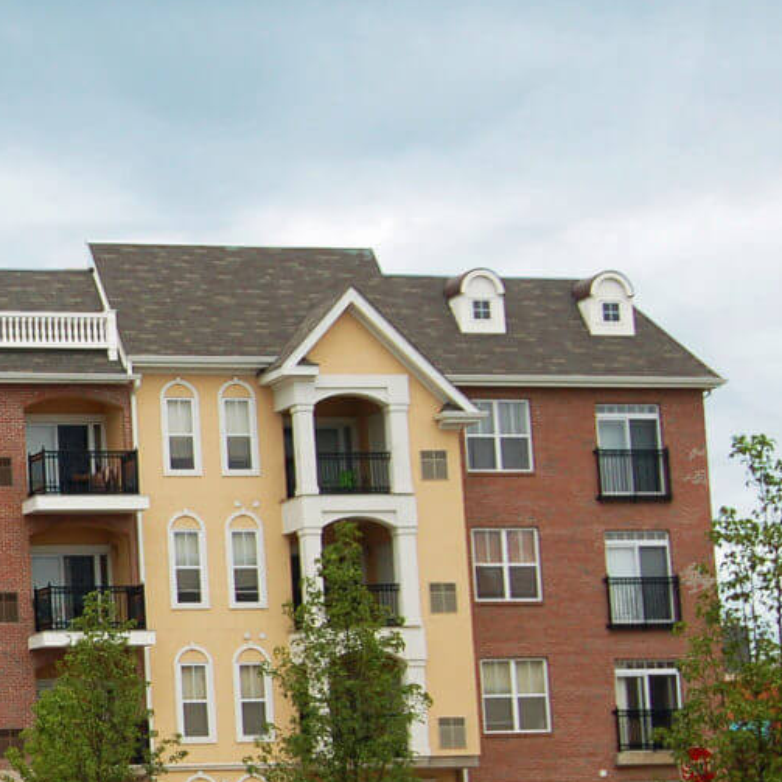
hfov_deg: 14.4
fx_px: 2914
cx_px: -356
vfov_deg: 15.3
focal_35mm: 114
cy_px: 508
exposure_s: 1/200
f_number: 7.1
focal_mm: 30
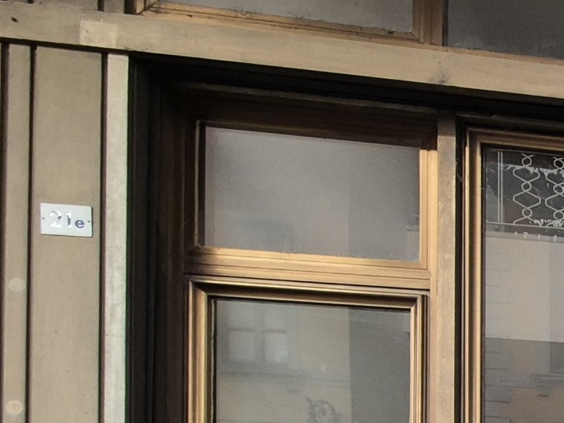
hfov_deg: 23.9
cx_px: 965
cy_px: 576
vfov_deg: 25.7
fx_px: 766
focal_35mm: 47
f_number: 2.2
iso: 125
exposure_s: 1/50
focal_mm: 2.2
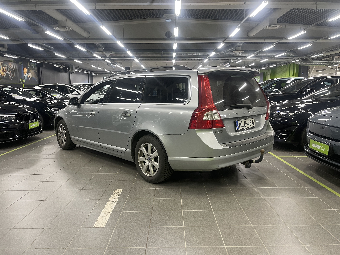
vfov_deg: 54.9
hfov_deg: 69.4
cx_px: 170
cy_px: 128
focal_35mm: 25
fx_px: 246
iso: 80
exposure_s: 1/50
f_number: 1.6
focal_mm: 5.1
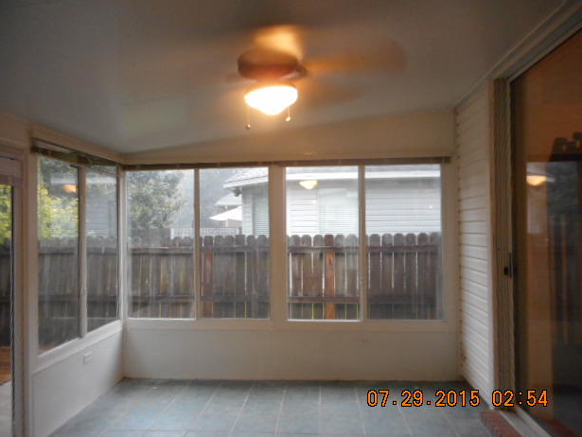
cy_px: 220
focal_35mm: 26
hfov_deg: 67.3
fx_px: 437
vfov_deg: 53.1
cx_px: 281
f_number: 3.7
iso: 400
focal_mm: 4.5
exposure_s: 1/25
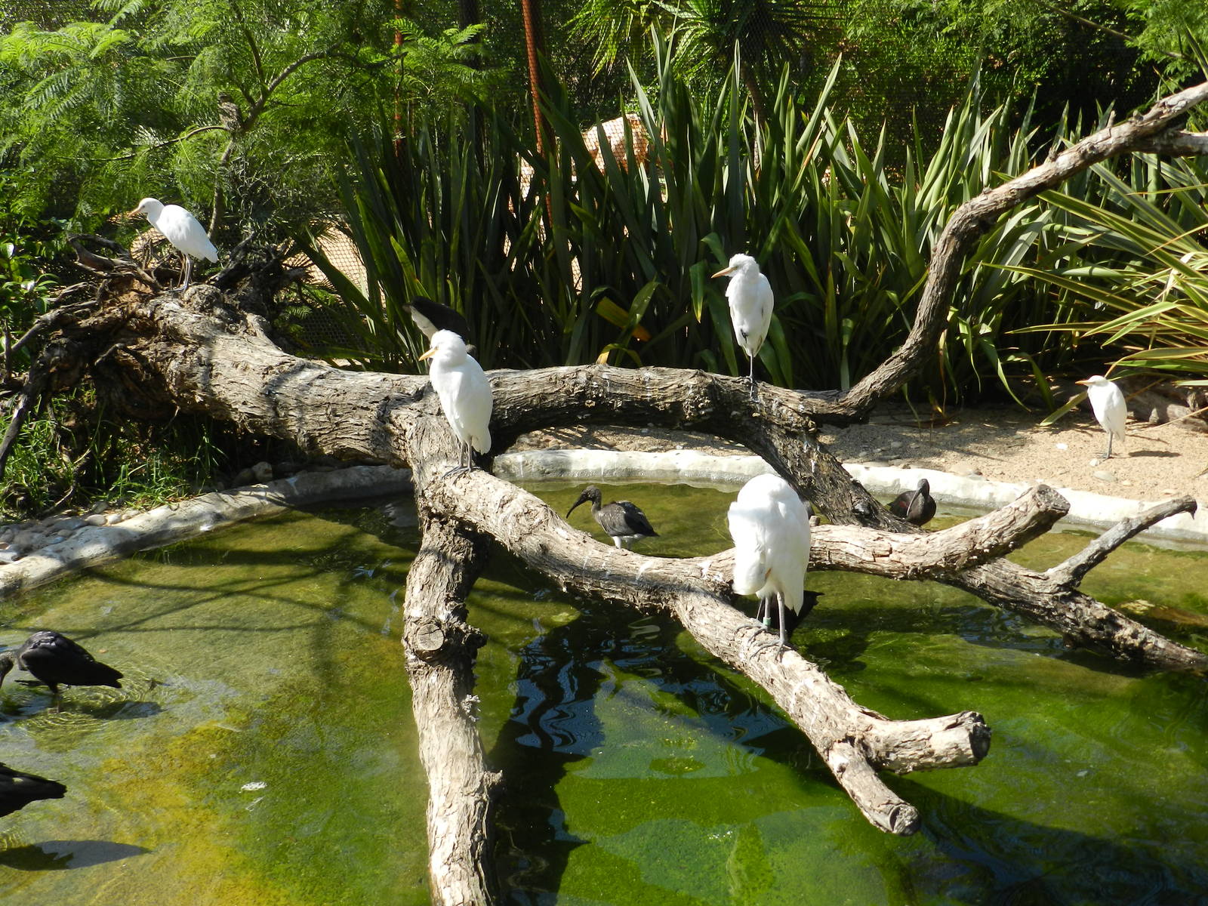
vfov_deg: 37.7
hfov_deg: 49.0
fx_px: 1326
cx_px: 604
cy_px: 453
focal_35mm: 38
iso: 160
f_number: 4
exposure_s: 1/500
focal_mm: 6.7
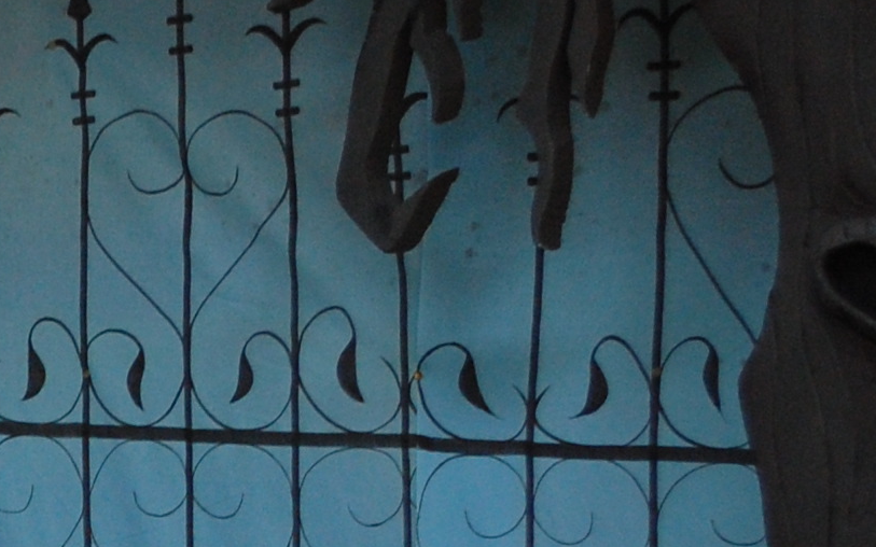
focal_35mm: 147
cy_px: 523
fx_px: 3509
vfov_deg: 8.9
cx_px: -564
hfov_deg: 13.2
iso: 800
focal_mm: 26
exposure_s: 1/30
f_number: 4.5
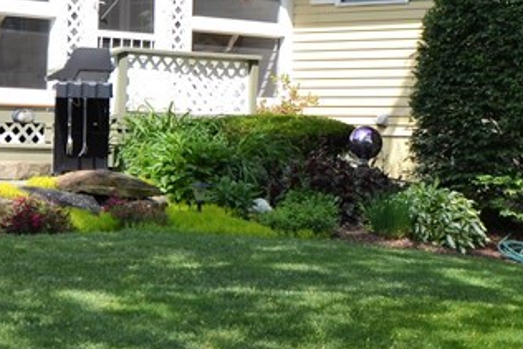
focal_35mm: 103
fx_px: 1497
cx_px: 535
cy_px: 111
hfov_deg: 19.2
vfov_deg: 13.3
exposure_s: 1/160
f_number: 6.3
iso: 100
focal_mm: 20
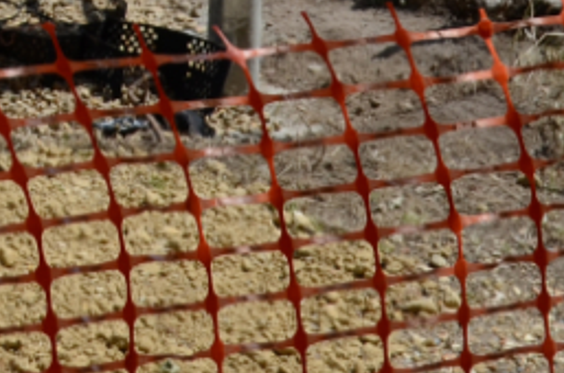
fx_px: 2407
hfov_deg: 12.5
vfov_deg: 8.3
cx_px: -371
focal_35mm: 154
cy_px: -422
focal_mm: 22
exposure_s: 1/1000
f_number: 5.6
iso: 200
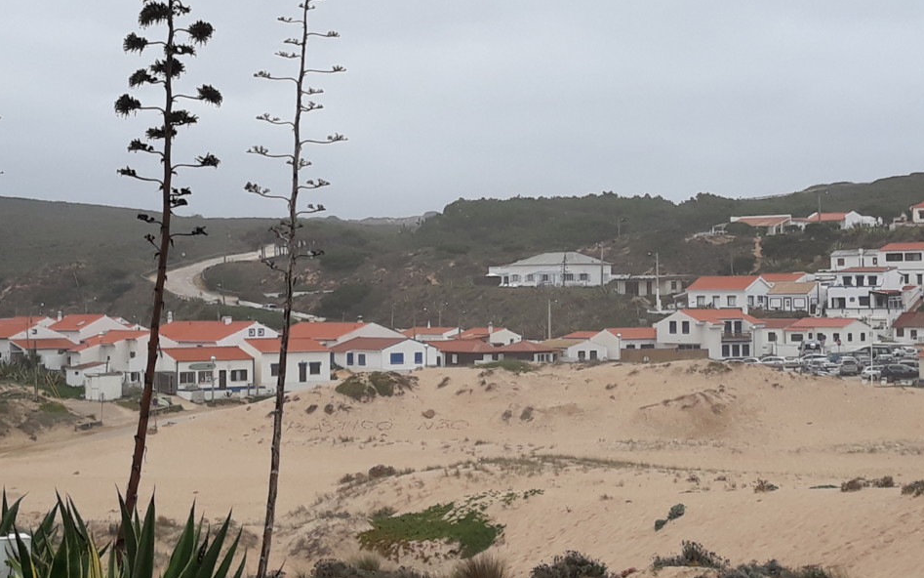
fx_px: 730
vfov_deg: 43.1
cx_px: 466
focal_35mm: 29
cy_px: 263
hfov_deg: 64.6
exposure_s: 1/1274
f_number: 1.7
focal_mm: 3.71
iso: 40
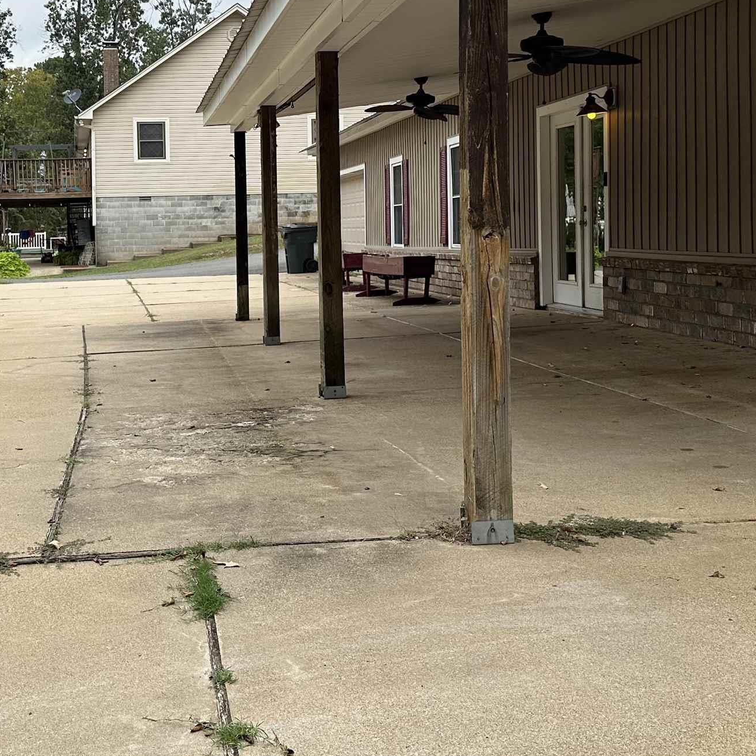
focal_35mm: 50
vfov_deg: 33.8
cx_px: 156
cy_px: 263
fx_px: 1235
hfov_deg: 33.1
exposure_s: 1/2469
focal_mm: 6.86
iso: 80
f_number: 1.78
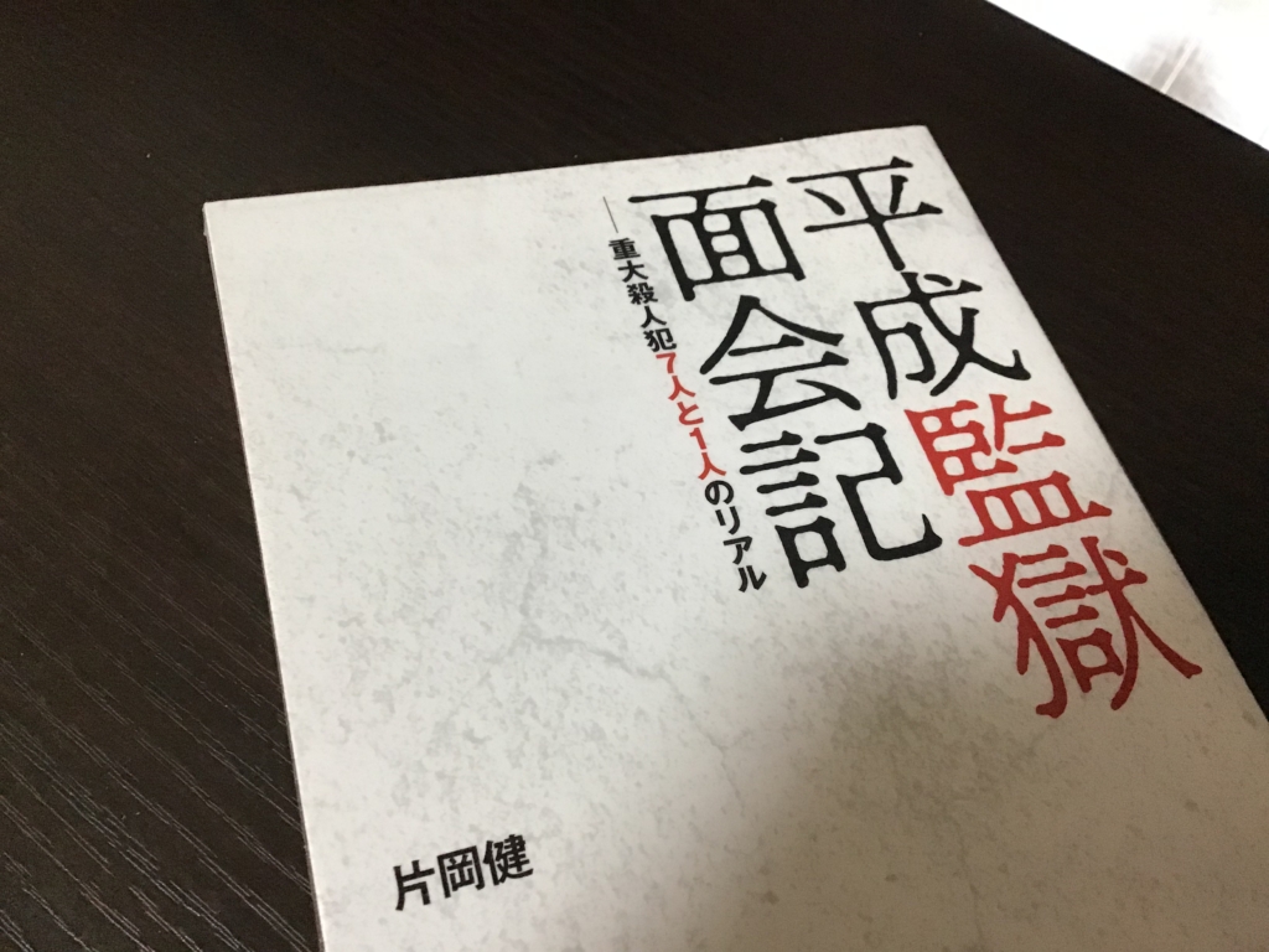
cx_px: 634
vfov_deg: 45.4
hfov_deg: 58.4
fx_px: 1136
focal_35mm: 31
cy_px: 476
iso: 160
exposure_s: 1/30
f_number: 2.4
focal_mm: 3.3
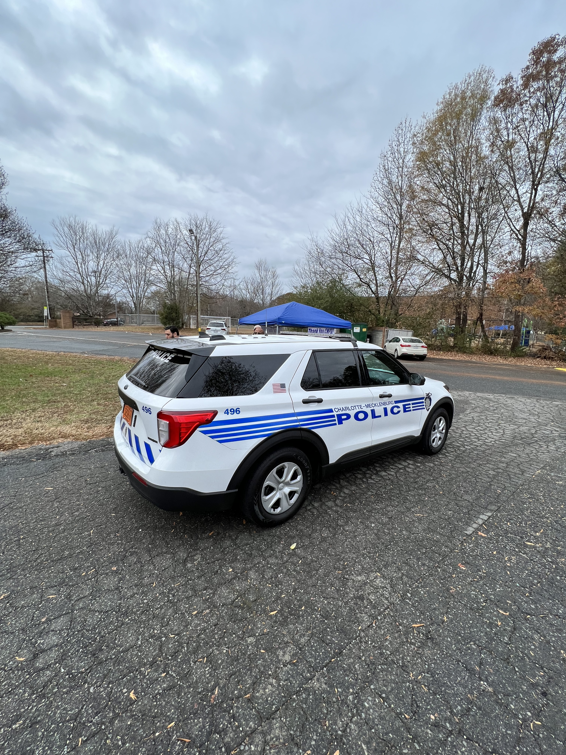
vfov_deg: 106.2
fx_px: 283
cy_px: 378
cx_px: 283
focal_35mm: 13
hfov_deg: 89.9
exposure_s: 1/694
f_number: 1.8
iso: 32
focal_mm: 1.57
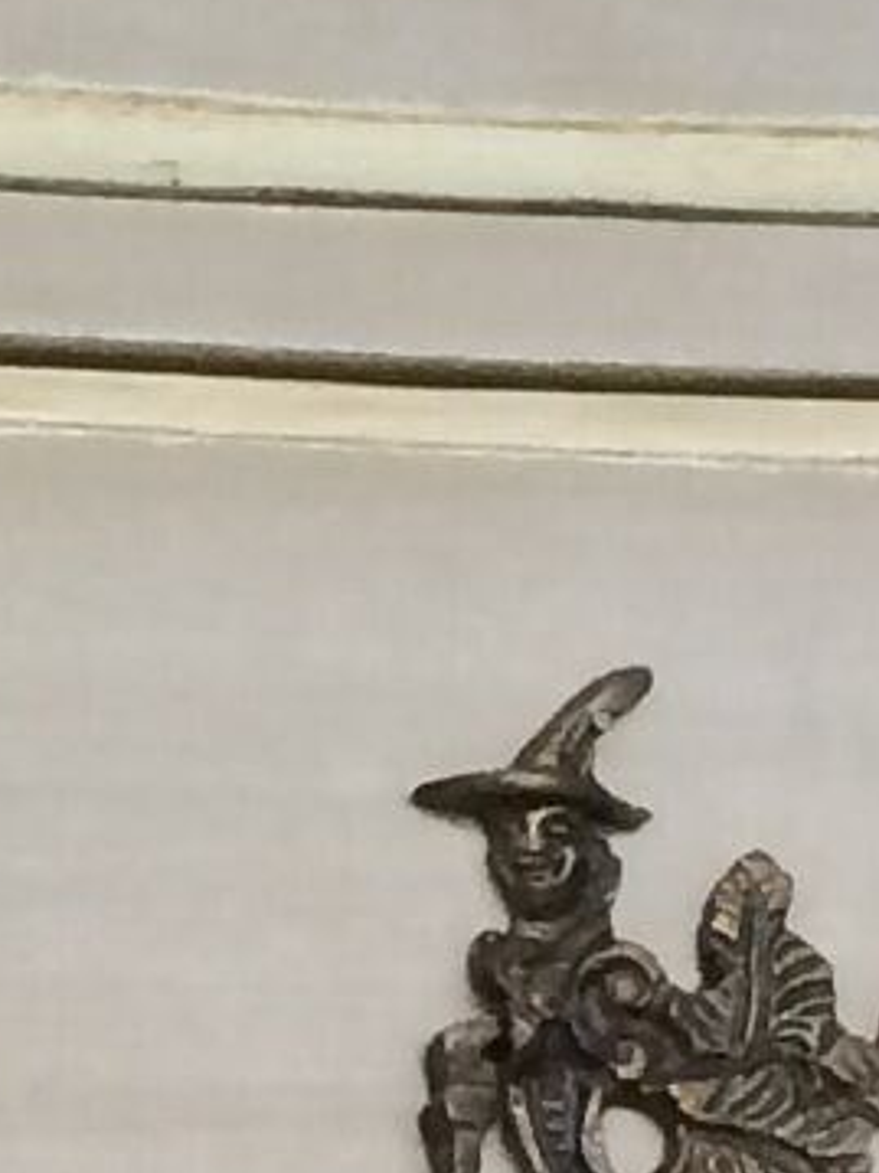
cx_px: -1987
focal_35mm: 264
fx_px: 8944
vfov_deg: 7.4
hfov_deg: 5.2
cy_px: 1441
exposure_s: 1/33
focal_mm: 4.15
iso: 50
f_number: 2.2
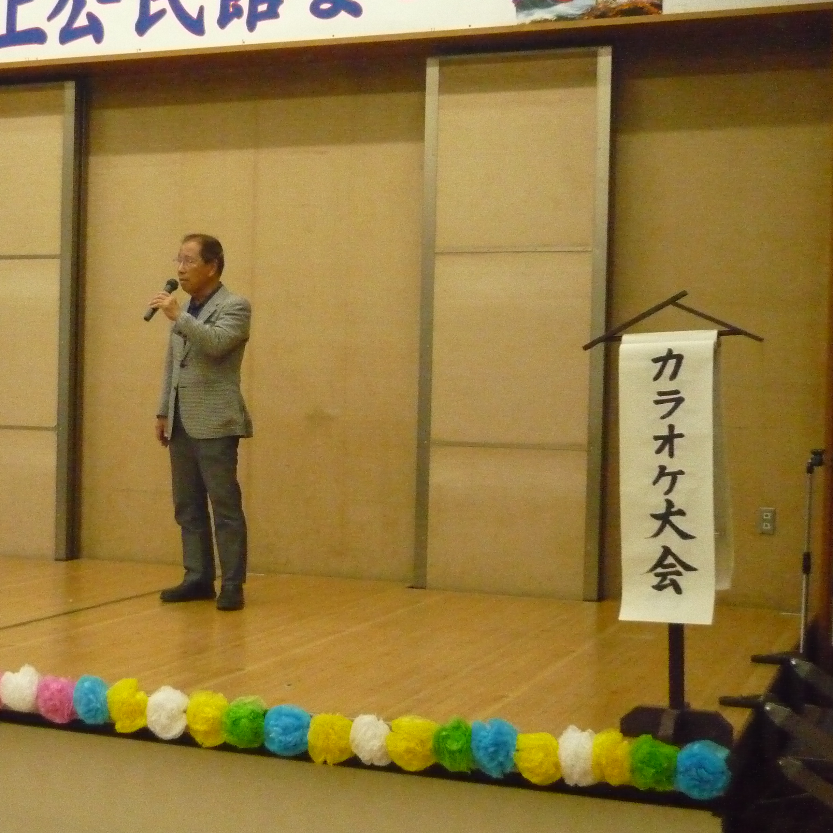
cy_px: 417
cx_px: 290
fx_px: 1416
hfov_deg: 32.6
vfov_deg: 32.8
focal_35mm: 52
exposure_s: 1/400
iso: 1600
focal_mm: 7.2
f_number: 3
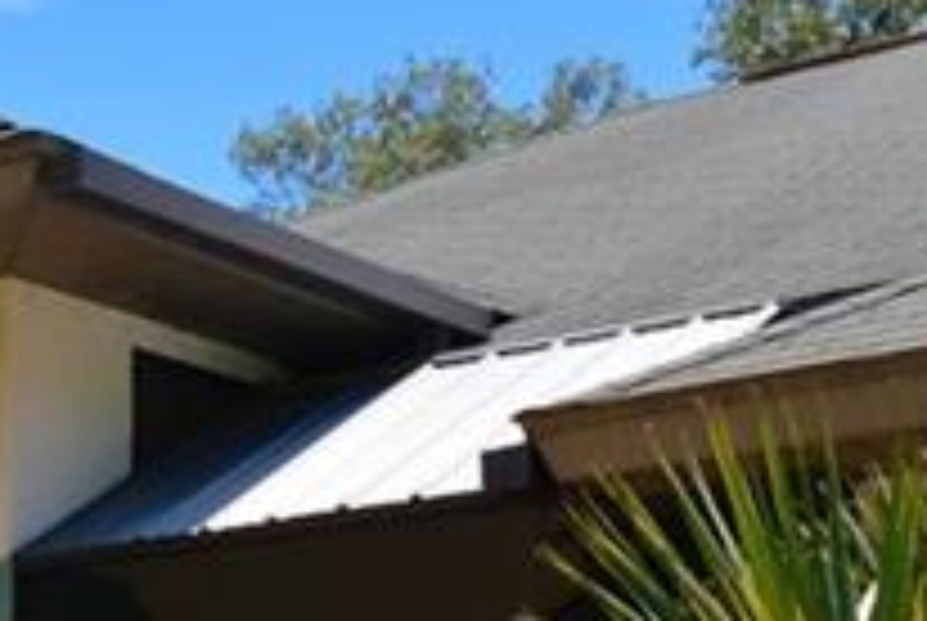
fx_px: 2875
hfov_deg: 17.7
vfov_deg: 11.4
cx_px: -90
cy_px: 1161
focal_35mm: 111
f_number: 11
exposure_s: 1/200
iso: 200
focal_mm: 15
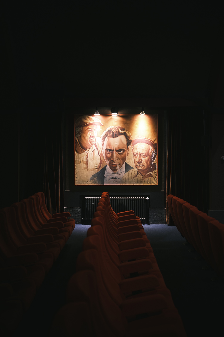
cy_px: 168
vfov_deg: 47.4
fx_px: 383
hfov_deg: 32.6
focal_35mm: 41
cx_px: 112
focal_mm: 27
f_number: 1.2
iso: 125
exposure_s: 1/50
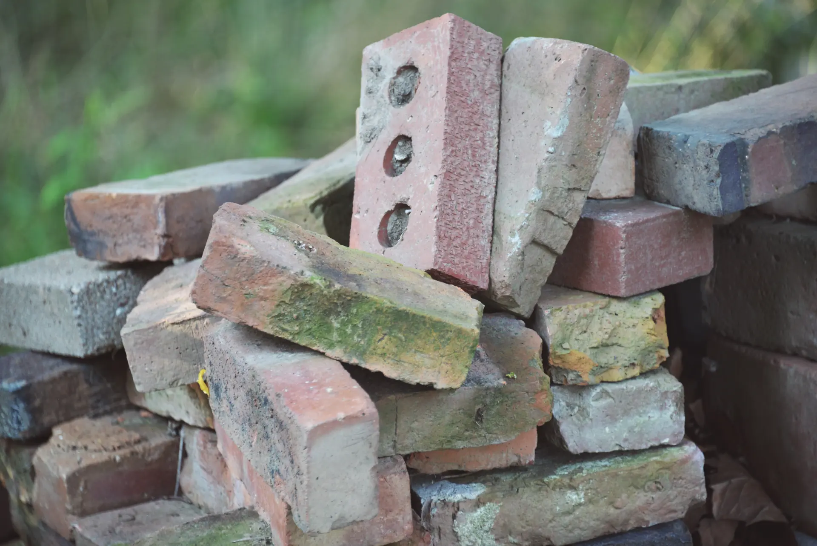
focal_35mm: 300
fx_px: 6811
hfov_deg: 6.9
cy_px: 273
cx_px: 408
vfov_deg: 4.6
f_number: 5.6
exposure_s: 1/50
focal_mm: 300
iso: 1250
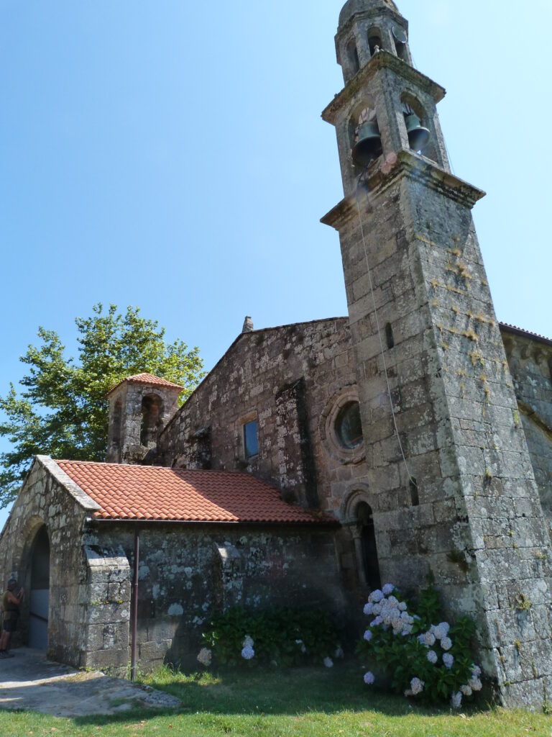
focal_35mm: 25
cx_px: 276
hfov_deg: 54.9
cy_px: 368
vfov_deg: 69.4
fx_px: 532
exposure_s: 1/200
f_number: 5
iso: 125
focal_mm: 4.5
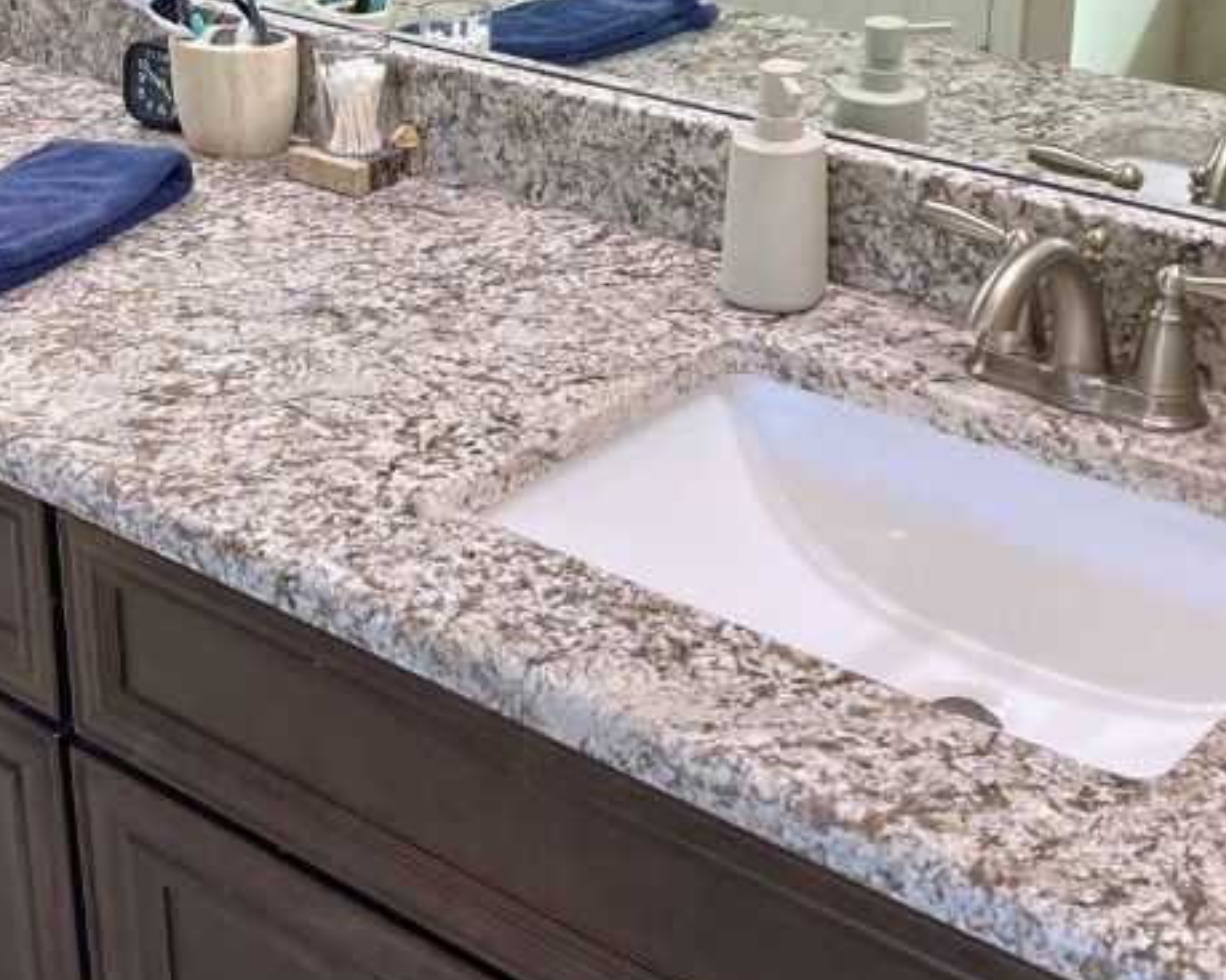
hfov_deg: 30.8
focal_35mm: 61
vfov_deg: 24.6
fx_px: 2213
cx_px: 417
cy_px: 203
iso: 50
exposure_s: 1/60
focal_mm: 3.99
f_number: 1.8
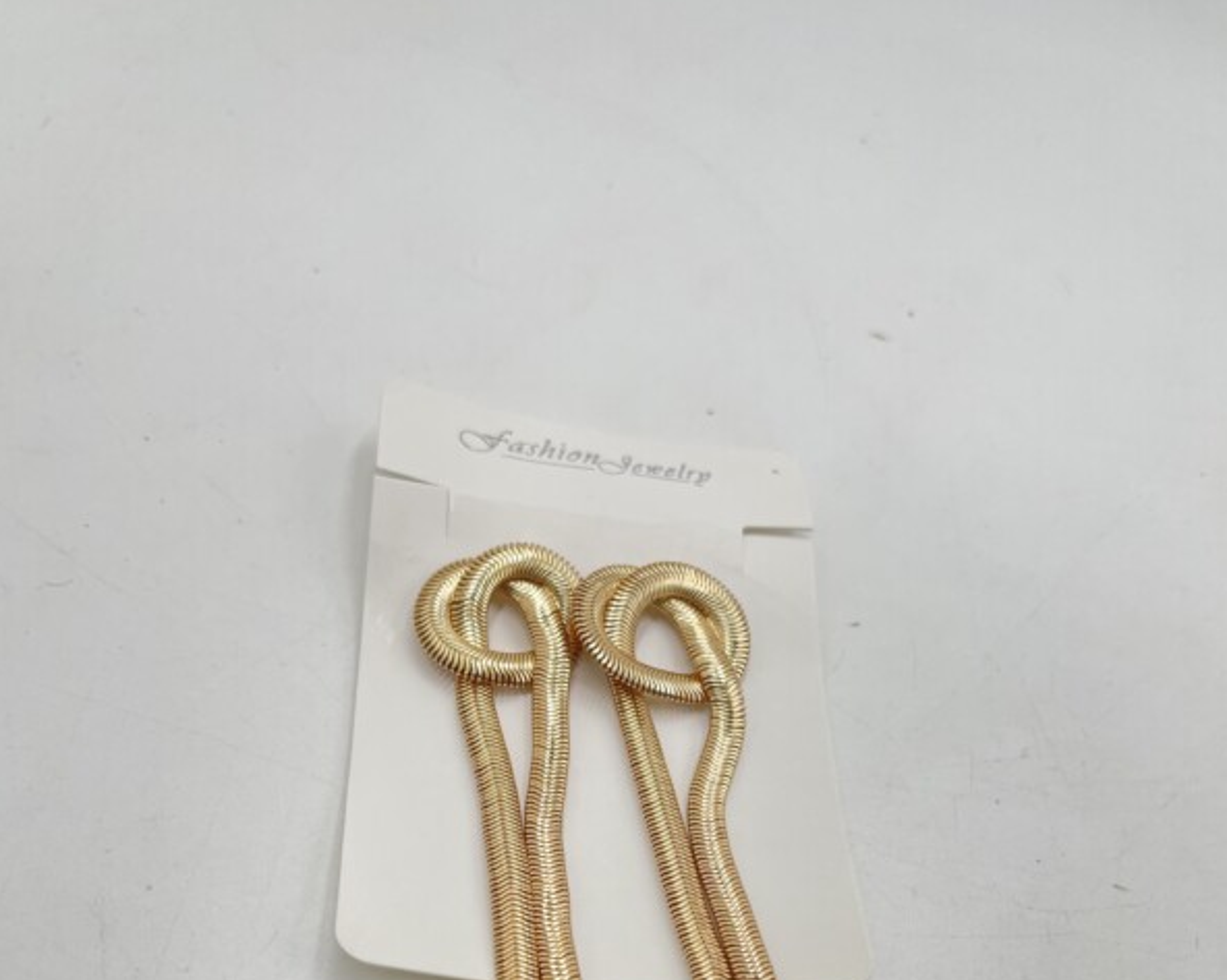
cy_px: 810
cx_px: 611
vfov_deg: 42.2
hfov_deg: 54.2
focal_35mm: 33
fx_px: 1198
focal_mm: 5.1
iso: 32
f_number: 1.6
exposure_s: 1/137
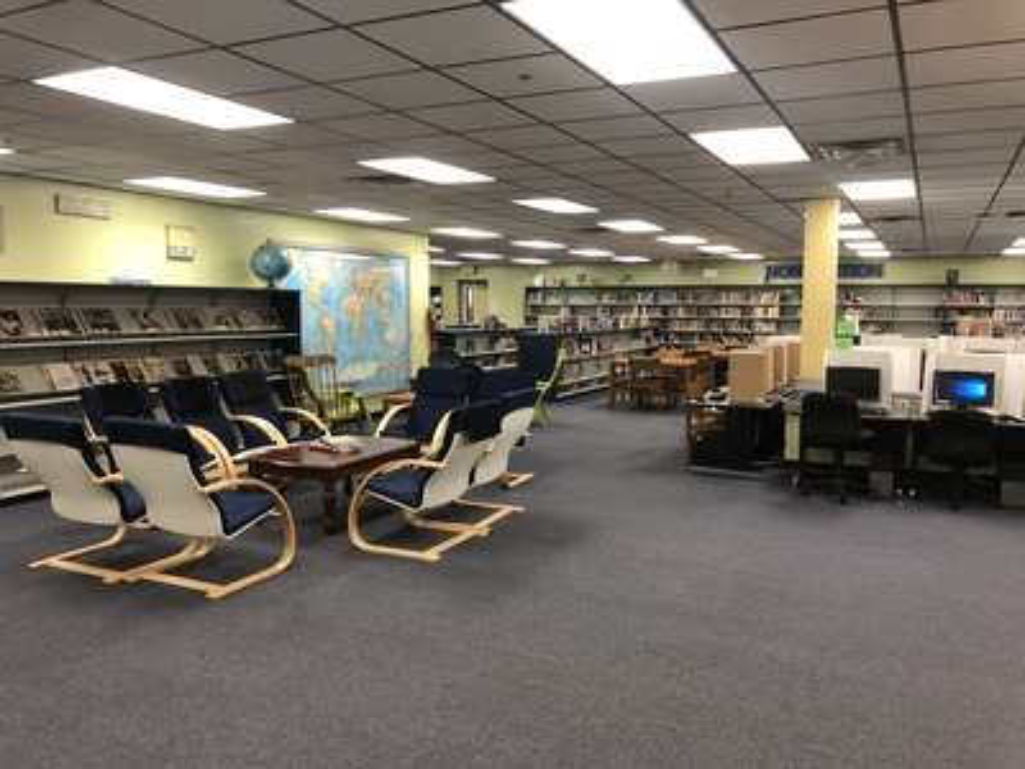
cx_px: 512
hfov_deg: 63.4
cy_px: 384
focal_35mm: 28
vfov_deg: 49.7
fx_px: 829
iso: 40
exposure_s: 1/24
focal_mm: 4
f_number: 1.8
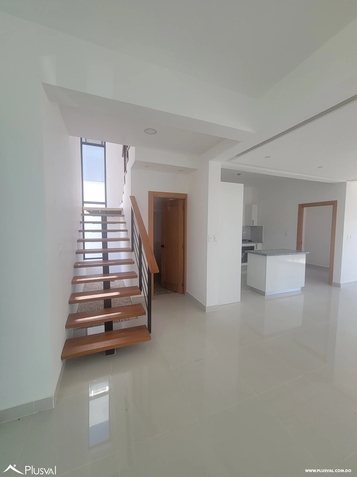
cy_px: 238
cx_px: 178
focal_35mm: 13
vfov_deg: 106.2
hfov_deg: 89.9
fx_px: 179
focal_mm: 2.2
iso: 50
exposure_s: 1/165
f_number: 2.2
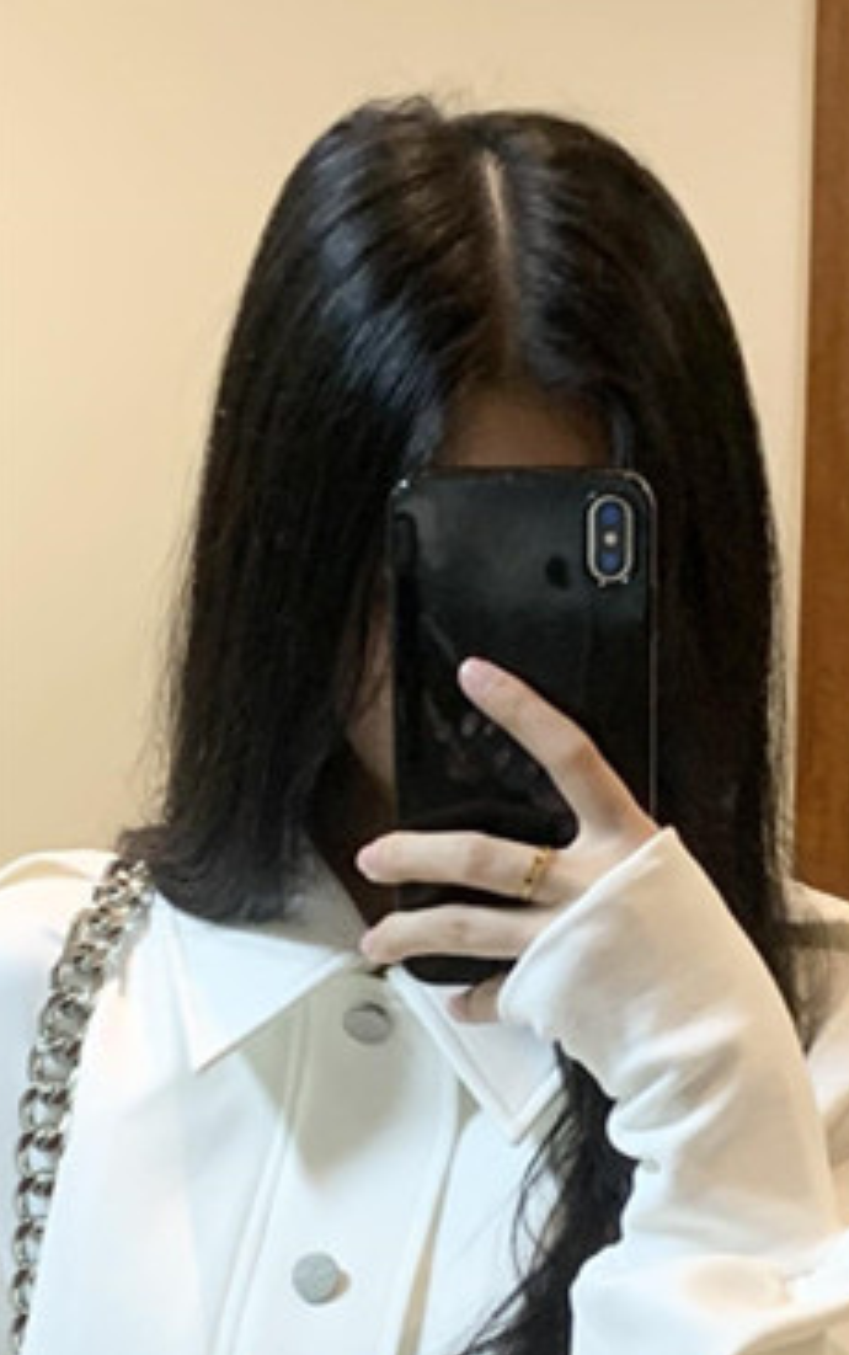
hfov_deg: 17.4
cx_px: 310
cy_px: 1661
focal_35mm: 75
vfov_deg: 24.6
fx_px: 2771
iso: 200
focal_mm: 4.25
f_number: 1.8
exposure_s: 1/50
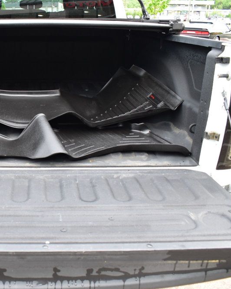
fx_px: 333
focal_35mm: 39
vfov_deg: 46.8
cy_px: 143
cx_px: 35
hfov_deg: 36.4
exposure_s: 1/15
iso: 400
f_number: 6.3
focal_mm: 18
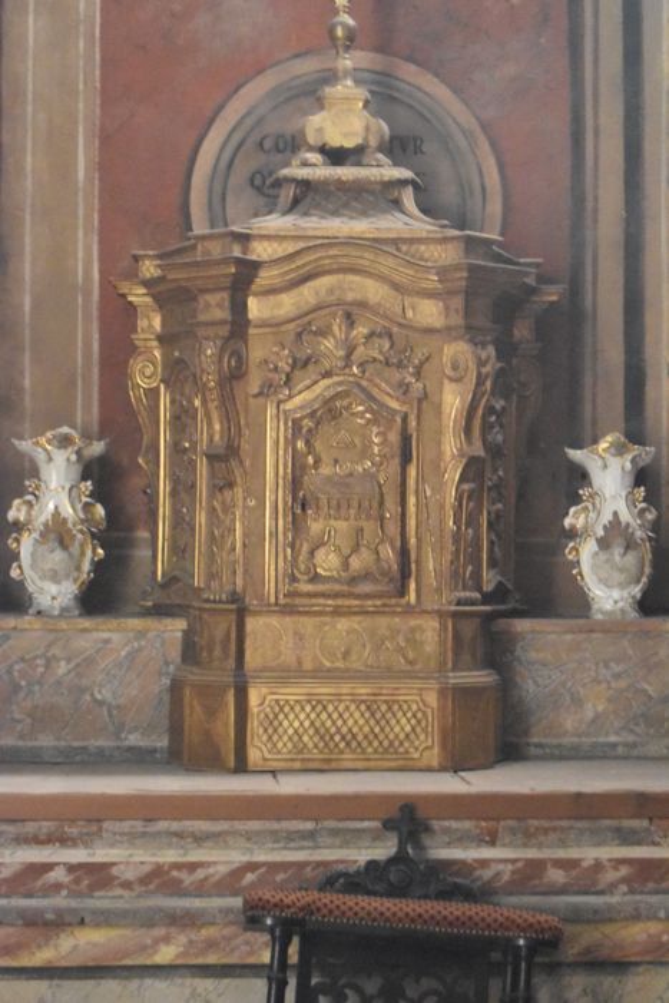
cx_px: 334
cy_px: 502
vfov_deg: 24.6
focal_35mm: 82
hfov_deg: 16.6
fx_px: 2298
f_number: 5.6
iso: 12800
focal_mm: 55
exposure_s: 1/20
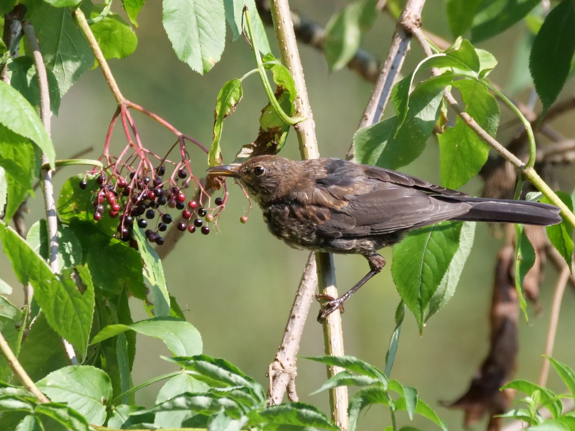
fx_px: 13306
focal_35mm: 801
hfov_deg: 2.5
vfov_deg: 1.9
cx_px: 287
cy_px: 216
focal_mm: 400
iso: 1250
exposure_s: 1/1600
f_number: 6.3
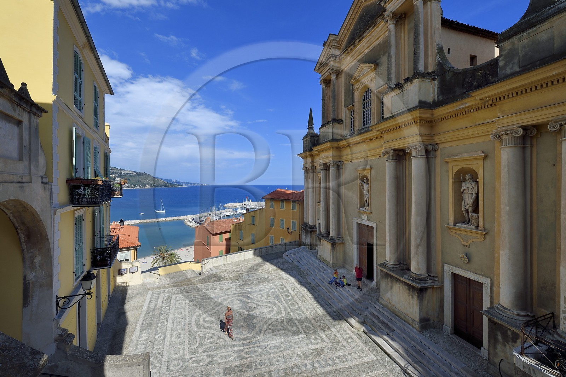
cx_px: 283
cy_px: 188
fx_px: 220
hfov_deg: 104.3
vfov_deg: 81.2
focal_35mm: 14
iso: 200
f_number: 14
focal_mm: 14
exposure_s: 1/250
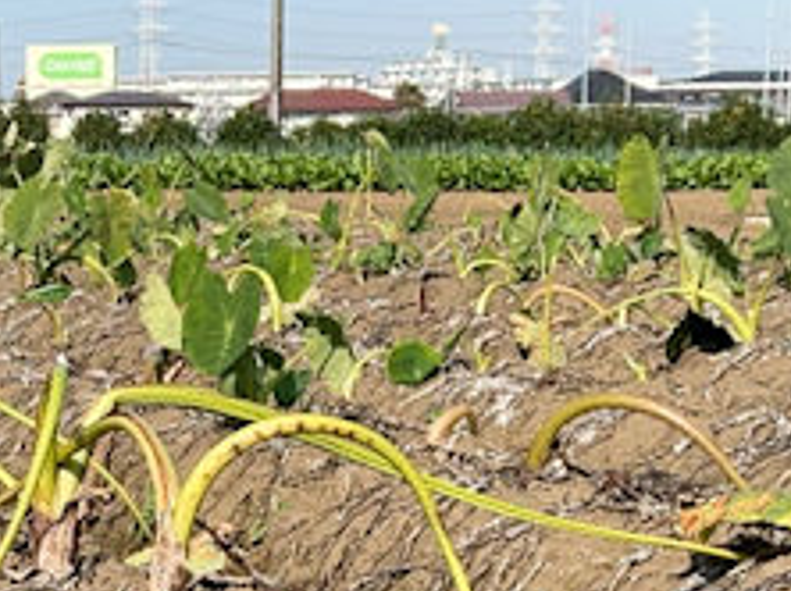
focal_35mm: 153
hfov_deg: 12.8
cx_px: 25
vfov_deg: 9.6
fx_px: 3492
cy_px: 701
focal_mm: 5.7
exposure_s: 1/2994
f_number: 1.5
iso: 50
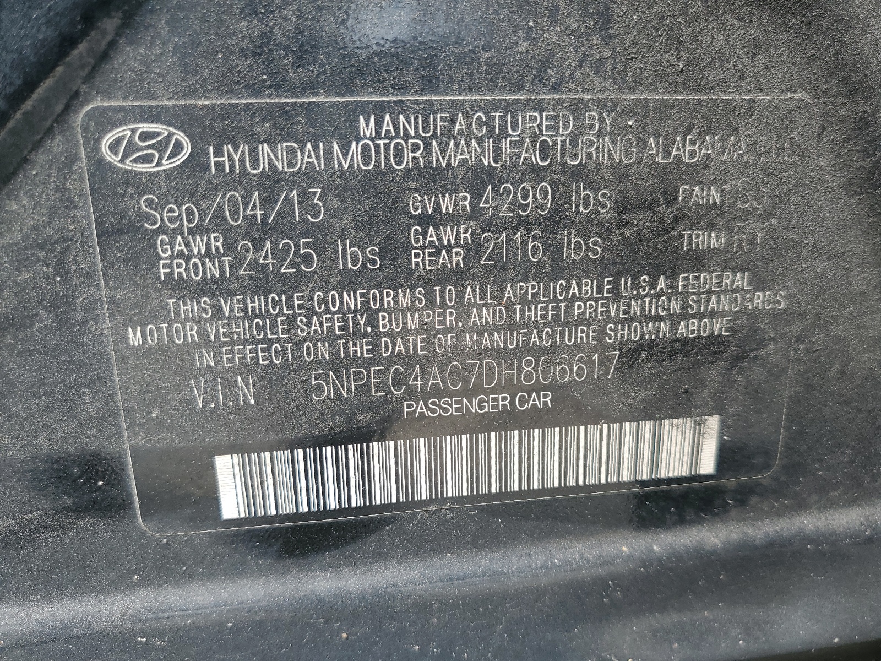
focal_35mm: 26
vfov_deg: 53.1
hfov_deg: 67.3
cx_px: 440
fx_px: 662
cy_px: 330
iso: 50
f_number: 1.5
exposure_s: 1/400
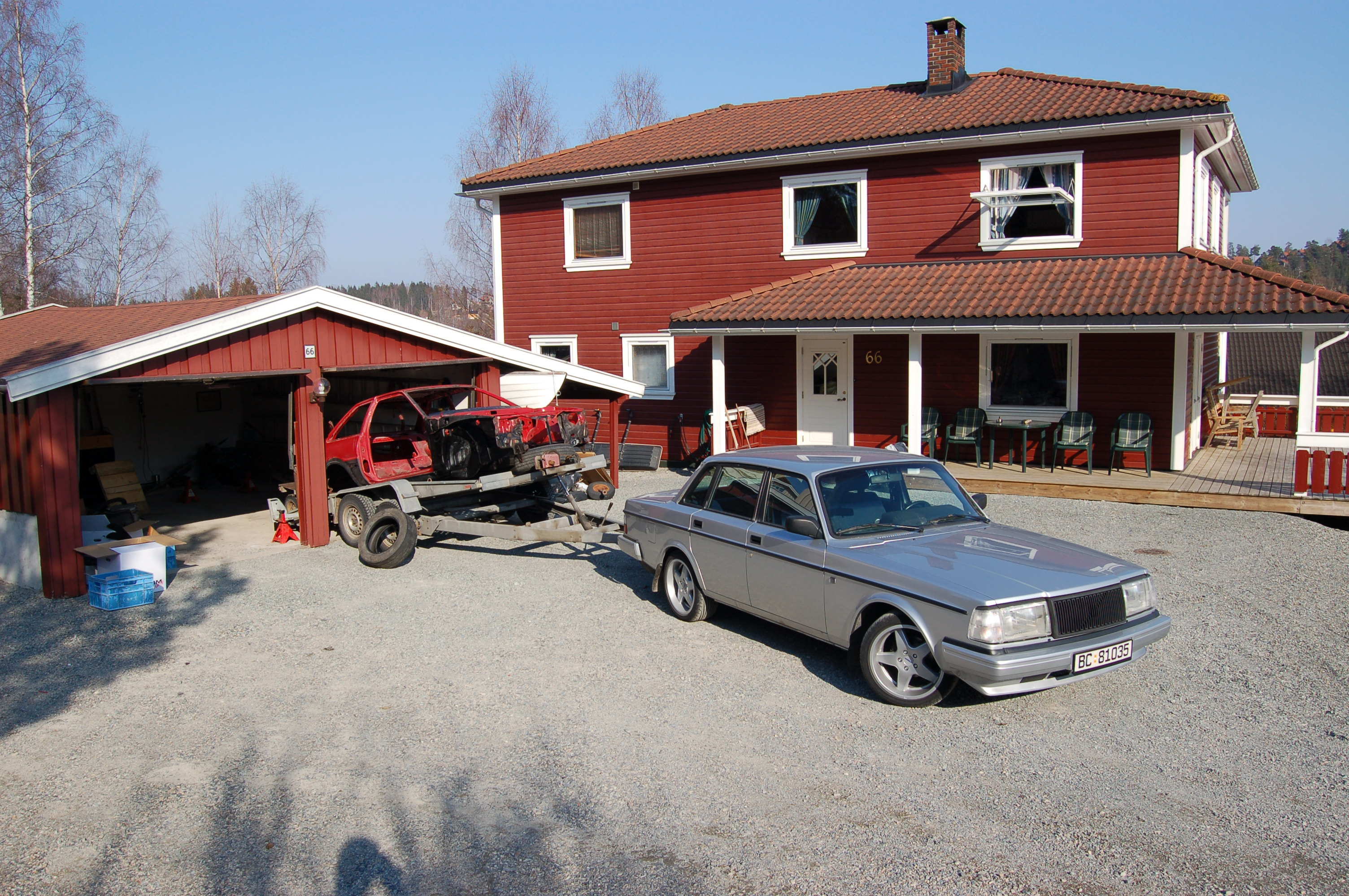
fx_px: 1011
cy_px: 448
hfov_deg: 67.4
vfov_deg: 47.8
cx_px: 674
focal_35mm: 27
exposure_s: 1/320
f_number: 9
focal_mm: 18
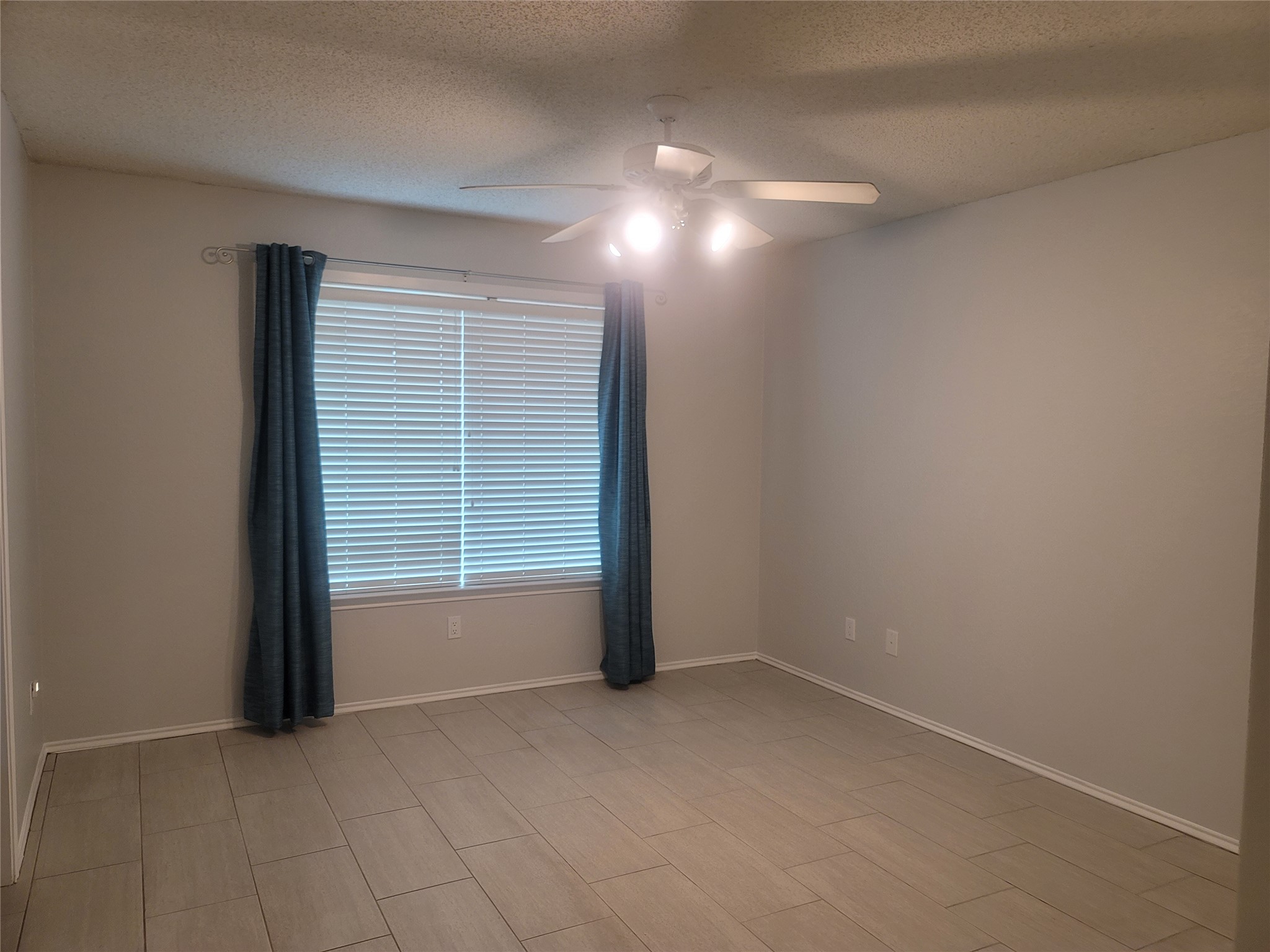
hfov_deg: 69.4
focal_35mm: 25
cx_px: 635
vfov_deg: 54.9
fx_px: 917
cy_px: 476
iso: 250
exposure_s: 1/60
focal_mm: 7
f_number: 1.8
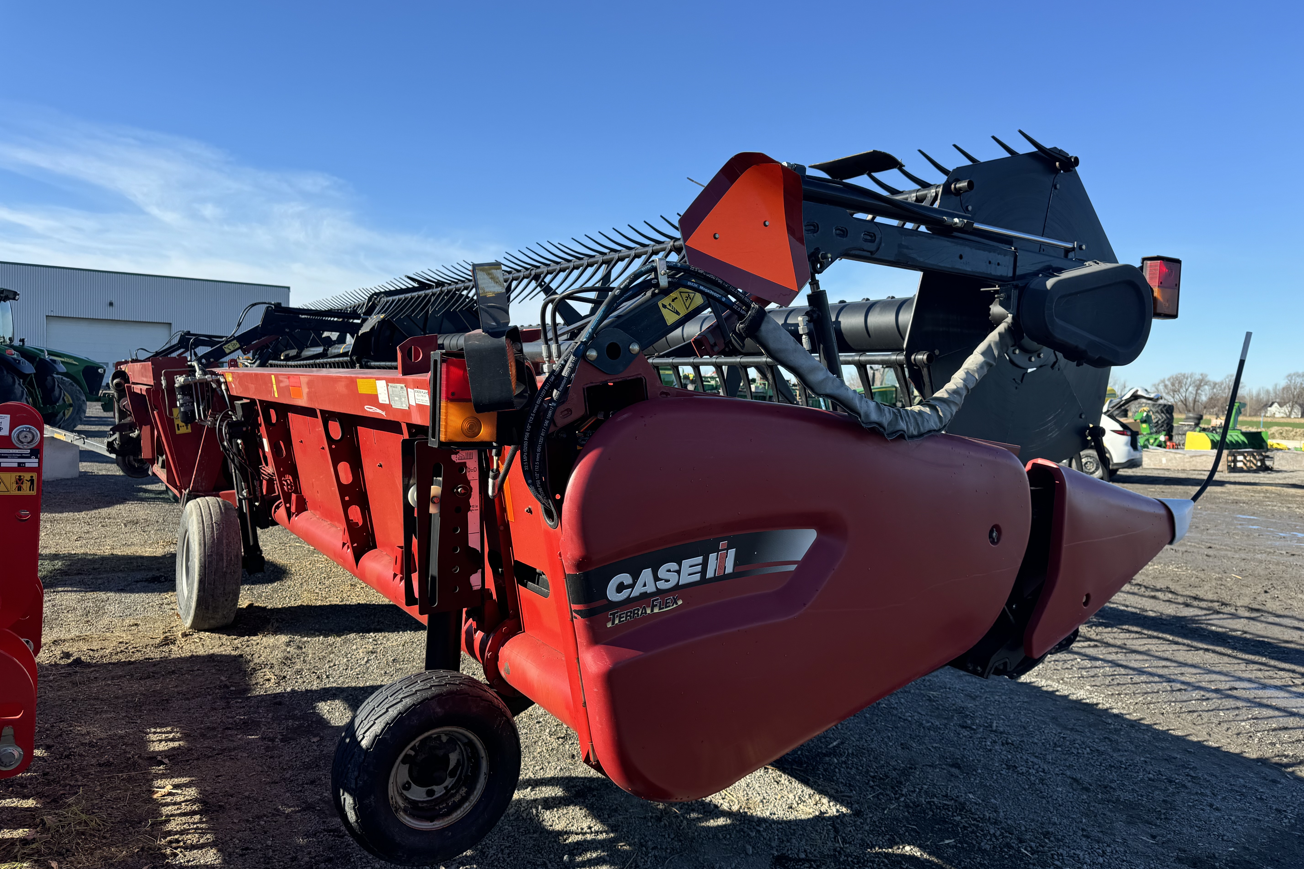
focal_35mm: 25
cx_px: 653
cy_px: 437
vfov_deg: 51.3
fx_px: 905
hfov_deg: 71.5
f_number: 1.78
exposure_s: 1/2252
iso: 80
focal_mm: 6.76
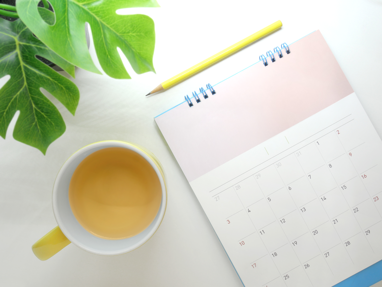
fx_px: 375
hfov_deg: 54.0
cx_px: 191
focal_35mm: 34
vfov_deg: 41.8
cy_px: 144
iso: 200
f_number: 16
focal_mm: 17
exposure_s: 1
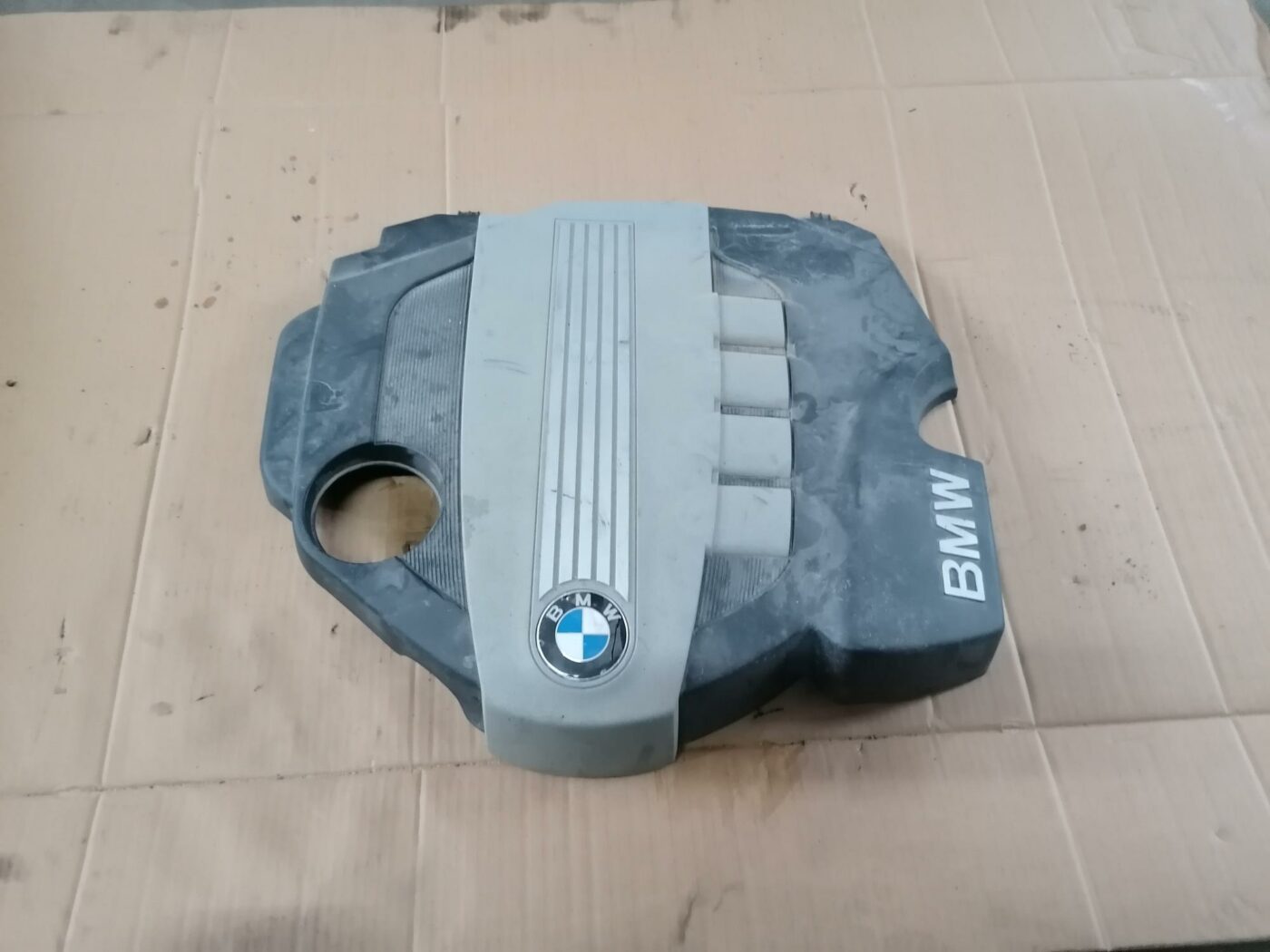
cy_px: 476
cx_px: 635
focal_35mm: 27
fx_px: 991
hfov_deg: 65.3
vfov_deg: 51.4
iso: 640
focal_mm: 4.75
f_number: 1.8
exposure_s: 1/16.7
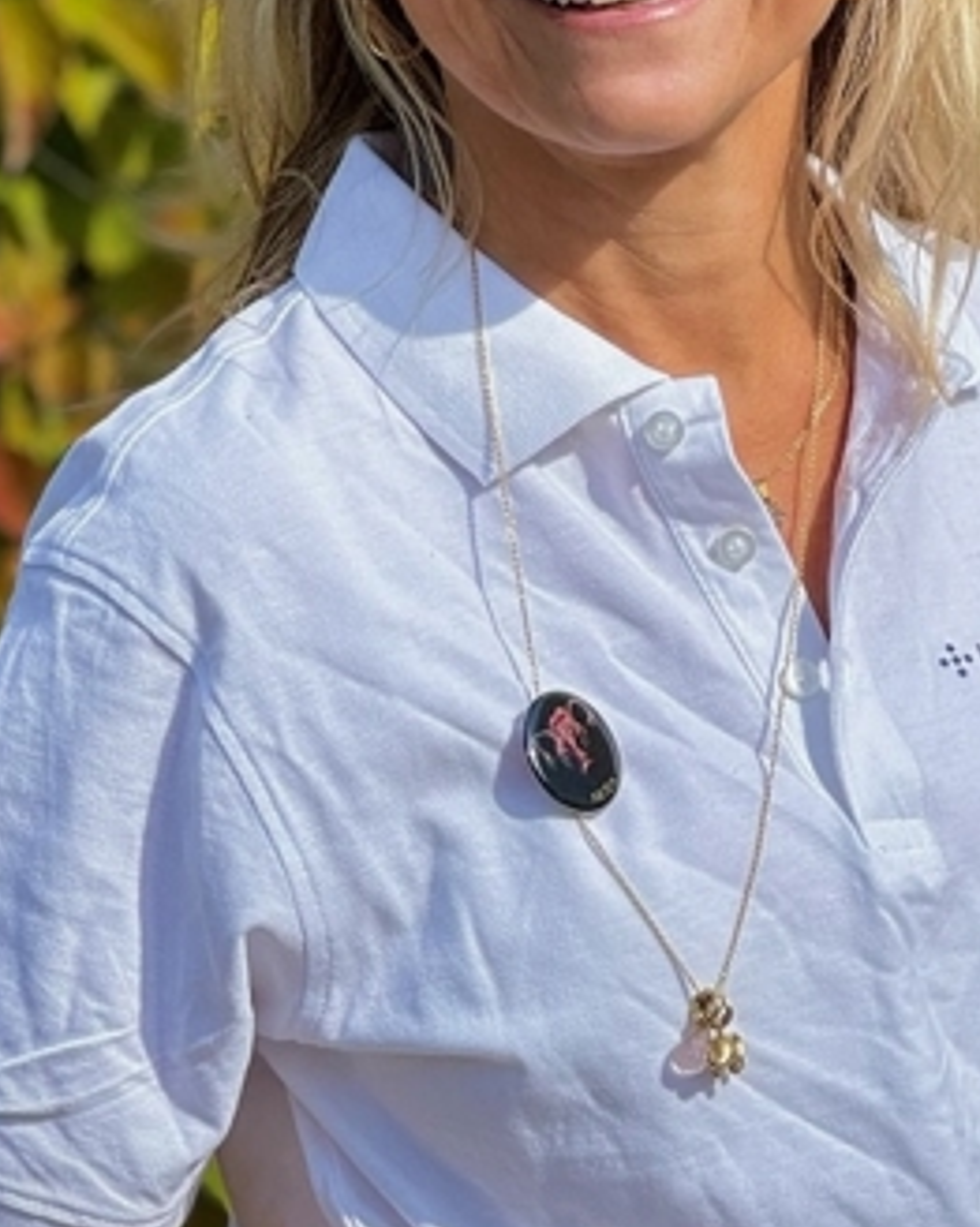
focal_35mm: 153
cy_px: 436
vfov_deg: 12.6
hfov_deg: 10.1
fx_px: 5552
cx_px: 613
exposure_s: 1/602
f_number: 2.8
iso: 25
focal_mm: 9
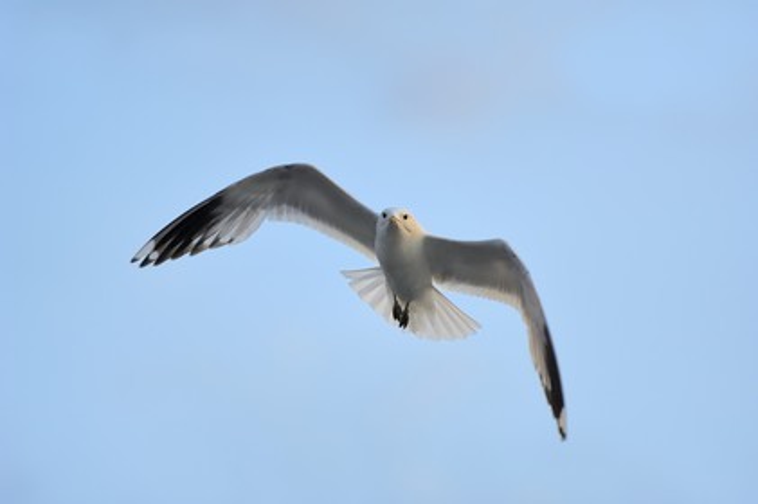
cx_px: 379
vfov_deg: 4.6
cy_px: 252
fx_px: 6312
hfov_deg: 6.9
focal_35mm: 300
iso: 100
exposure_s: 1/750
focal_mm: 200
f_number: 2.8
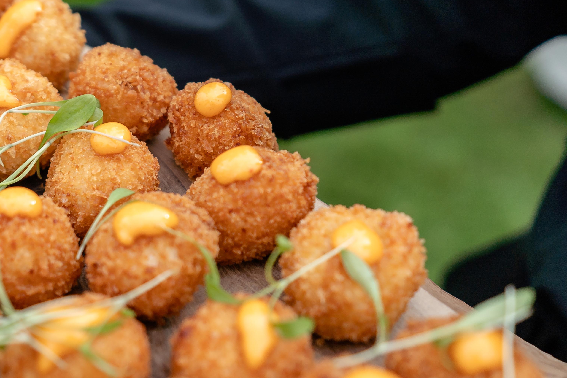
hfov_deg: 28.6
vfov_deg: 20.3
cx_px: 26
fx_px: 1055
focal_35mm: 67
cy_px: 201
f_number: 2.8
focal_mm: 34
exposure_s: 1/2500
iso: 100
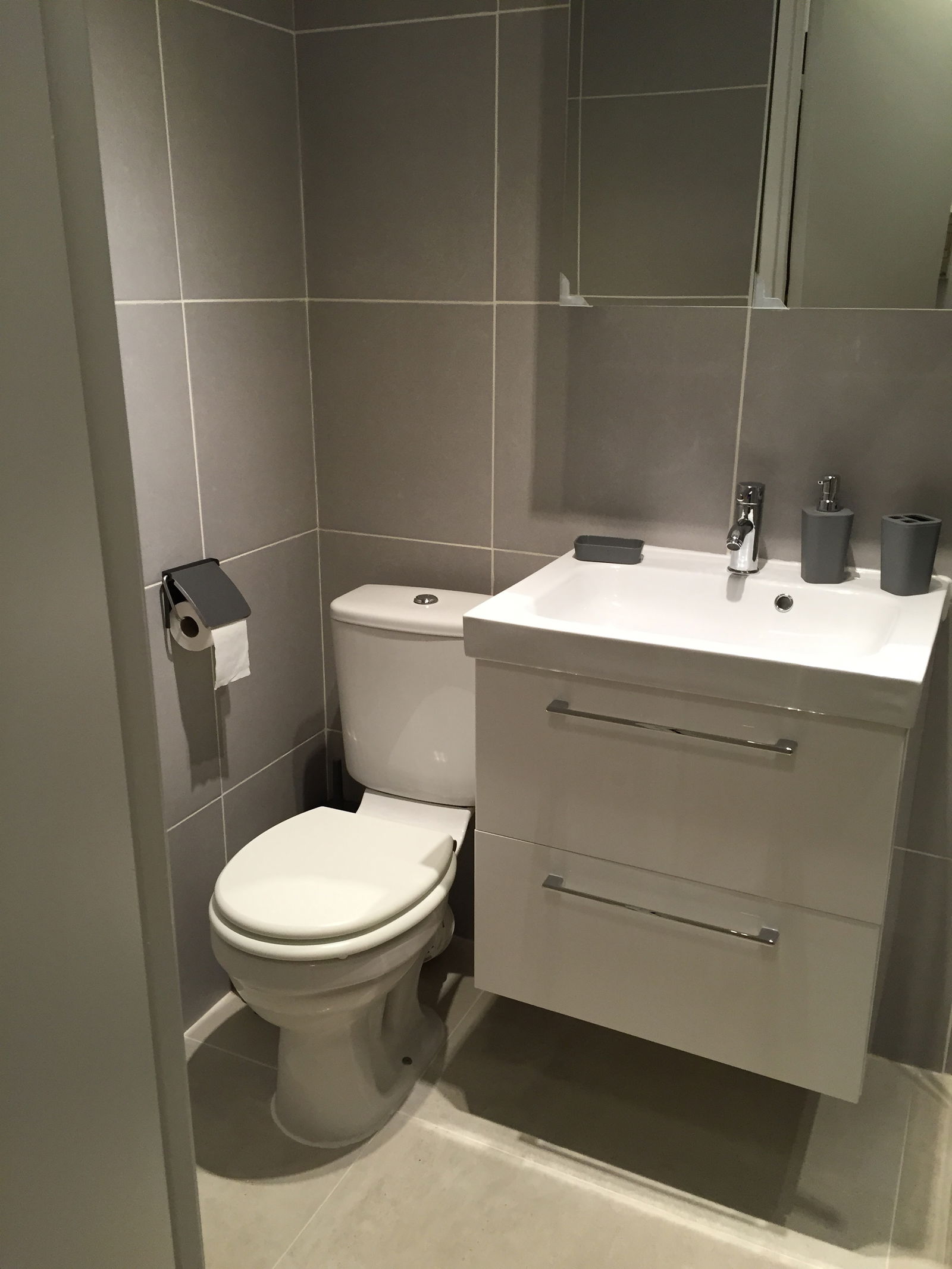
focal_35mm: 29
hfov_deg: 48.2
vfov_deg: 61.7
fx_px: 1063
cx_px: 476
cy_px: 634
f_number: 2.2
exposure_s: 1/33
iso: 50
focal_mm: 4.15
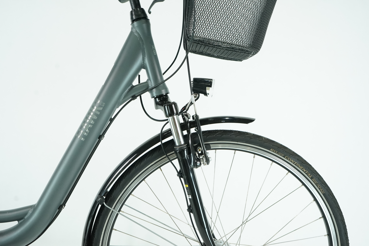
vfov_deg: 43.6
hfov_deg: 61.9
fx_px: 307
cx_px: 184
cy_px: 123
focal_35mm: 30
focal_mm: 30
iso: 2500
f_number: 5.6
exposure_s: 1/200
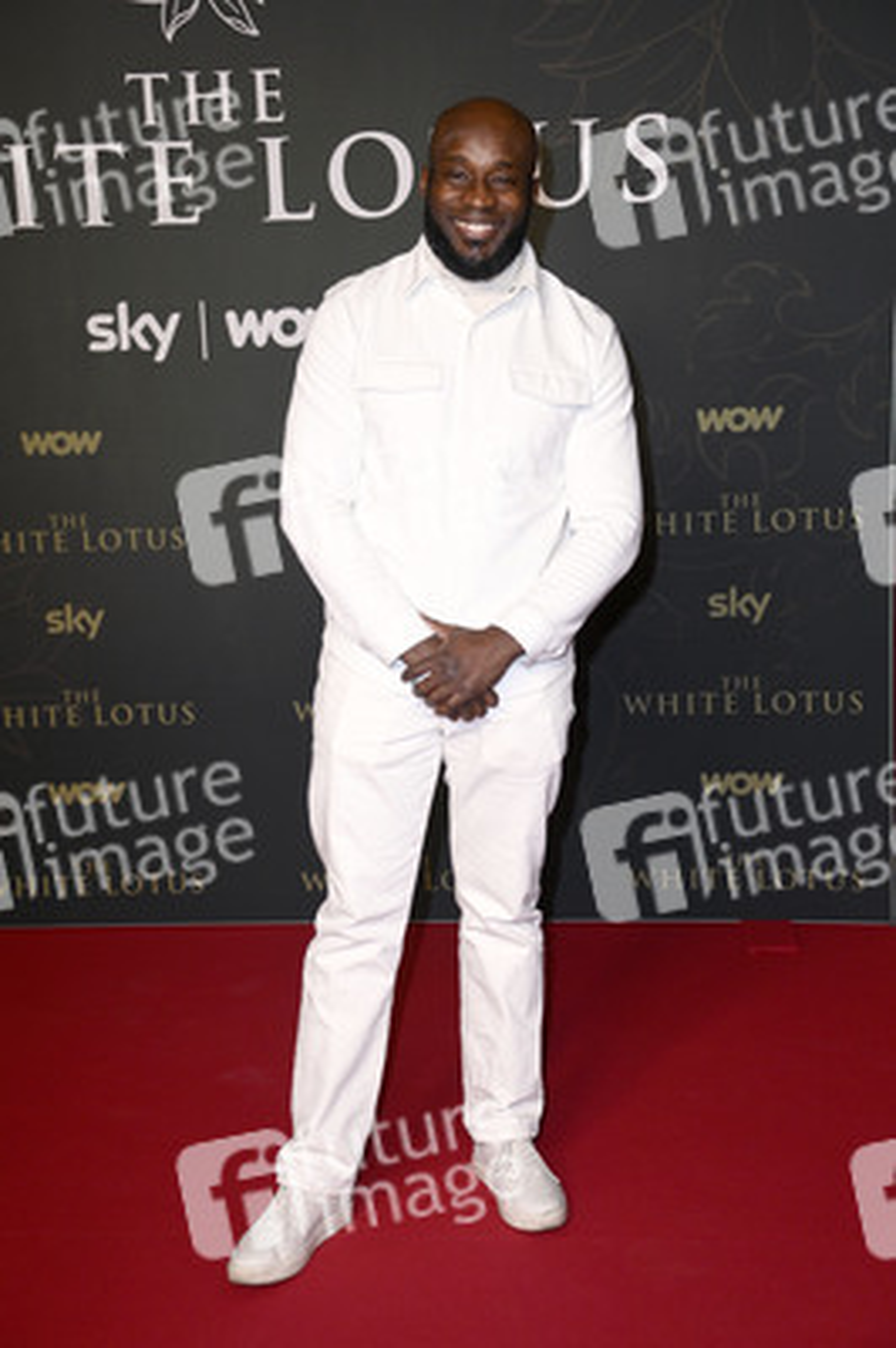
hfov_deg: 26.9
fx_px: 1870
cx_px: 448
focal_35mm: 50
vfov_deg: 39.6
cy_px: 674
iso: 1250
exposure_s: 1/200
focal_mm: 50
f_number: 4.5
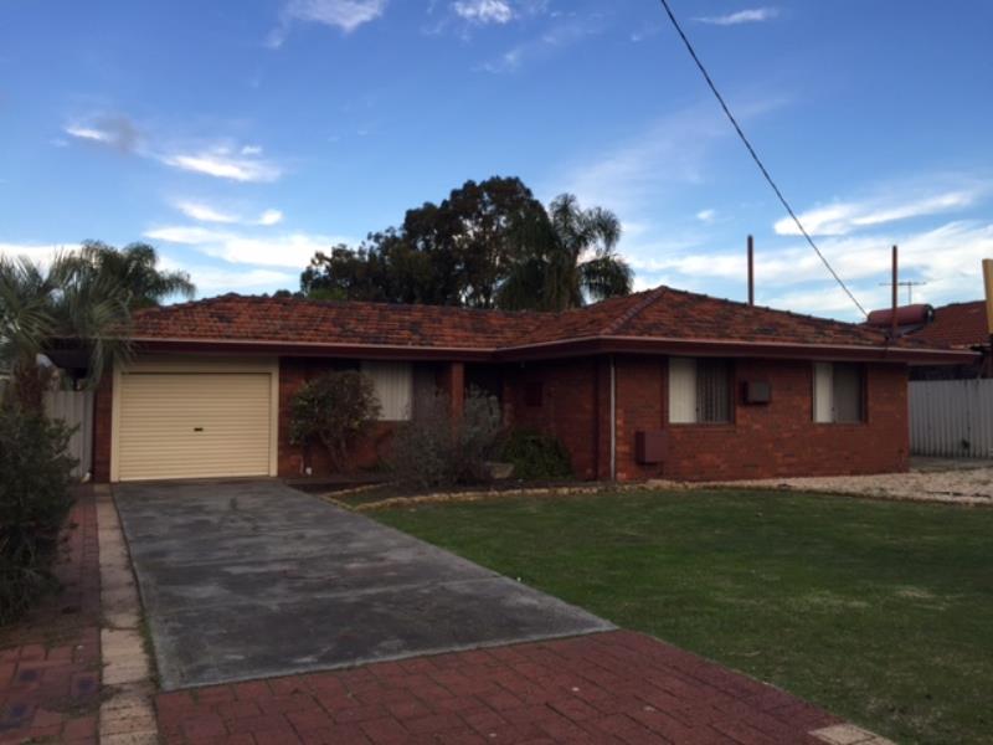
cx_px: 496
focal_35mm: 29
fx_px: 832
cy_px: 372
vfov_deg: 48.2
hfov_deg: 61.7
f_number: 2.2
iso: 32
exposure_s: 1/284
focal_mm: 4.15
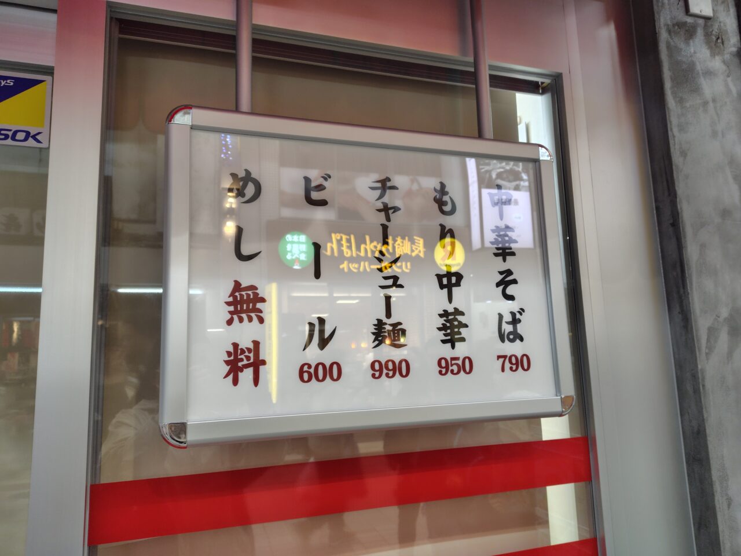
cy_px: 278
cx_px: 370
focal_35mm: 23
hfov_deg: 73.9
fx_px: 492
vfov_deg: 58.9
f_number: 1.9
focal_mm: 5.6
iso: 282
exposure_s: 1/50
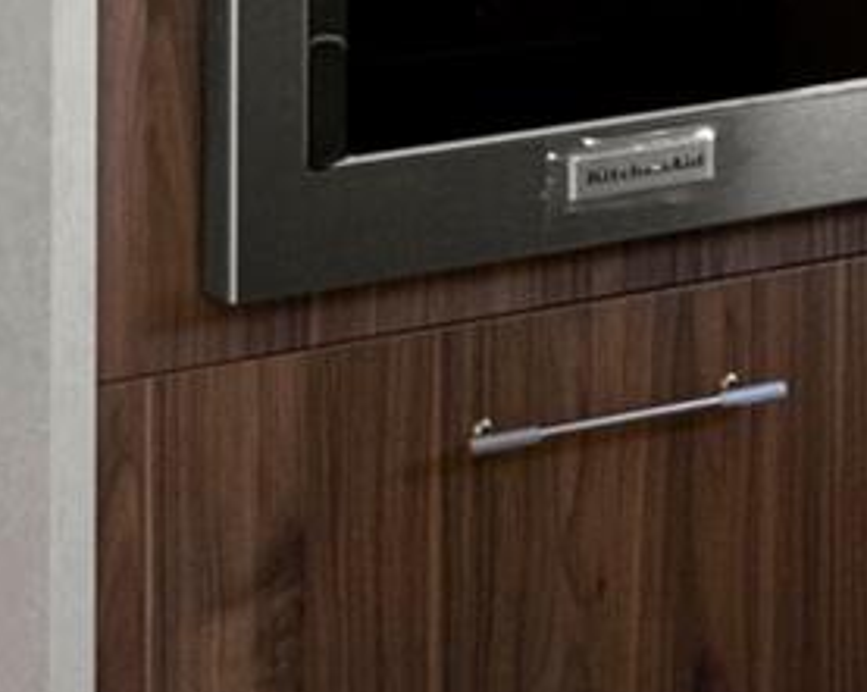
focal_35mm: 190
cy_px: -845
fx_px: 4870
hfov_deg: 10.1
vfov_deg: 7.7
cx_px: 676
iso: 3200
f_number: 7.1
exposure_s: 1/25
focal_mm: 35
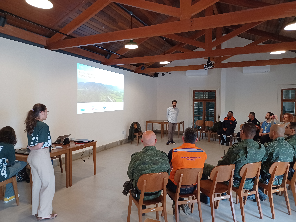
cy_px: 111
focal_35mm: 25
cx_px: 148
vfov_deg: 54.9
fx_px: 214
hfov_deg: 69.4
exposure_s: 1/30
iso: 400
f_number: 1.8
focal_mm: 4.6
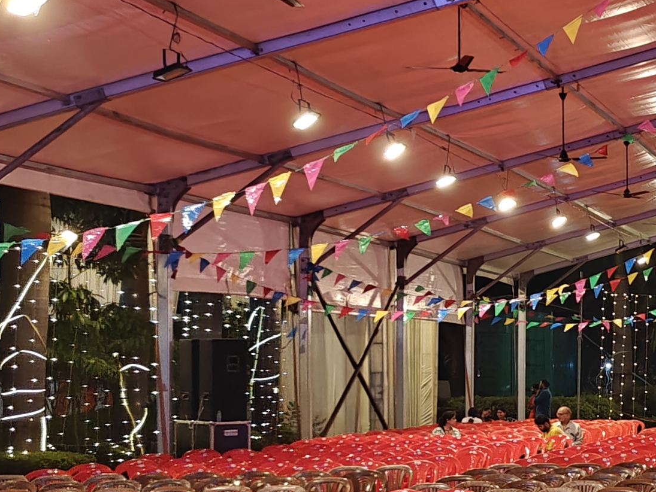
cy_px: 332
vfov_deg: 17.1
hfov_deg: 19.6
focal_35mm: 86
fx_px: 1630
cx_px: 1000
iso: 1000
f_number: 1.6
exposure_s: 1/100
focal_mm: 6.06
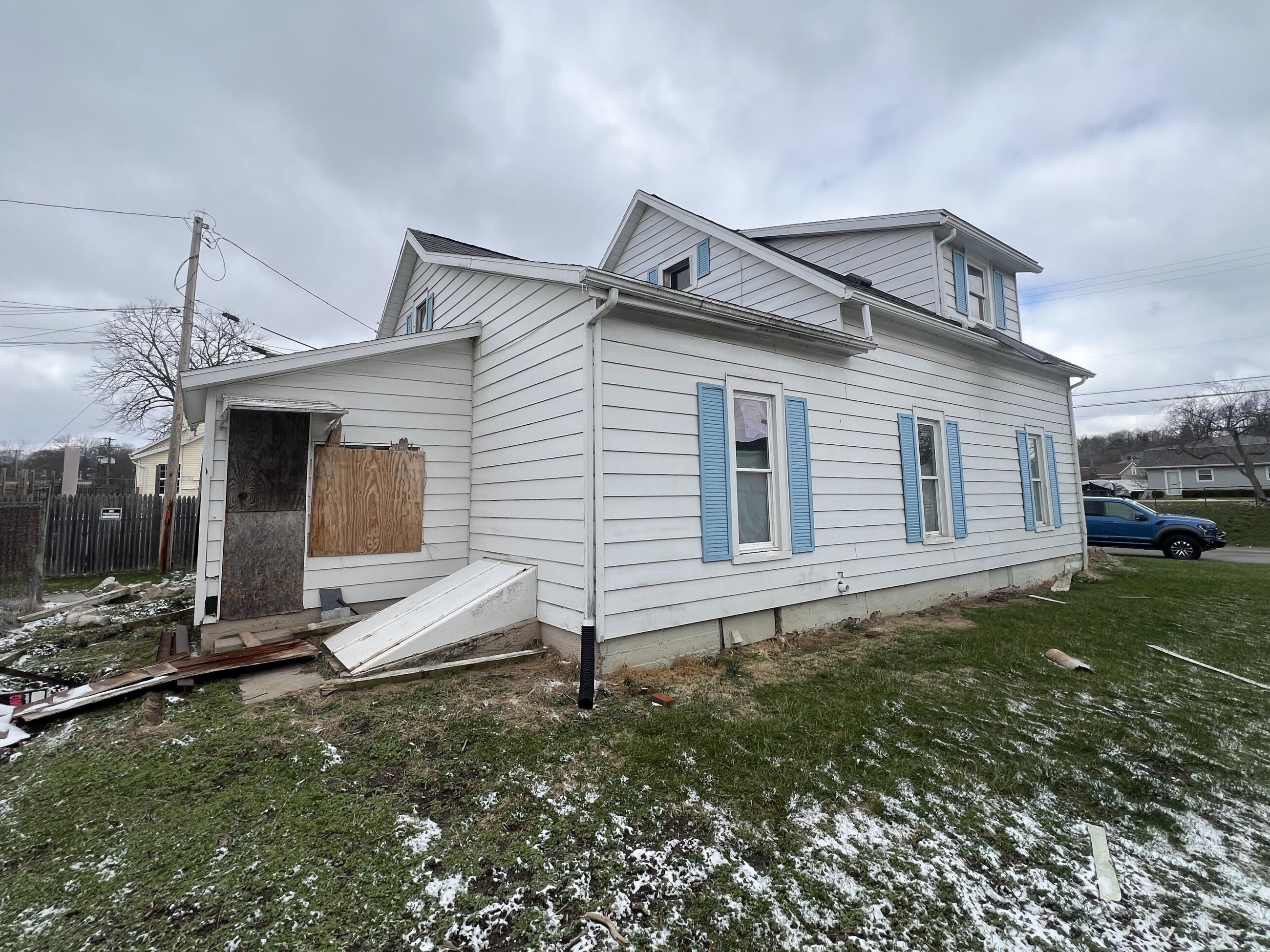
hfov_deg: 98.2
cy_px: 446
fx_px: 550
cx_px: 638
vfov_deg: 81.7
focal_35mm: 15
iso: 32
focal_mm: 1.57
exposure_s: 1/1054
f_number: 1.8
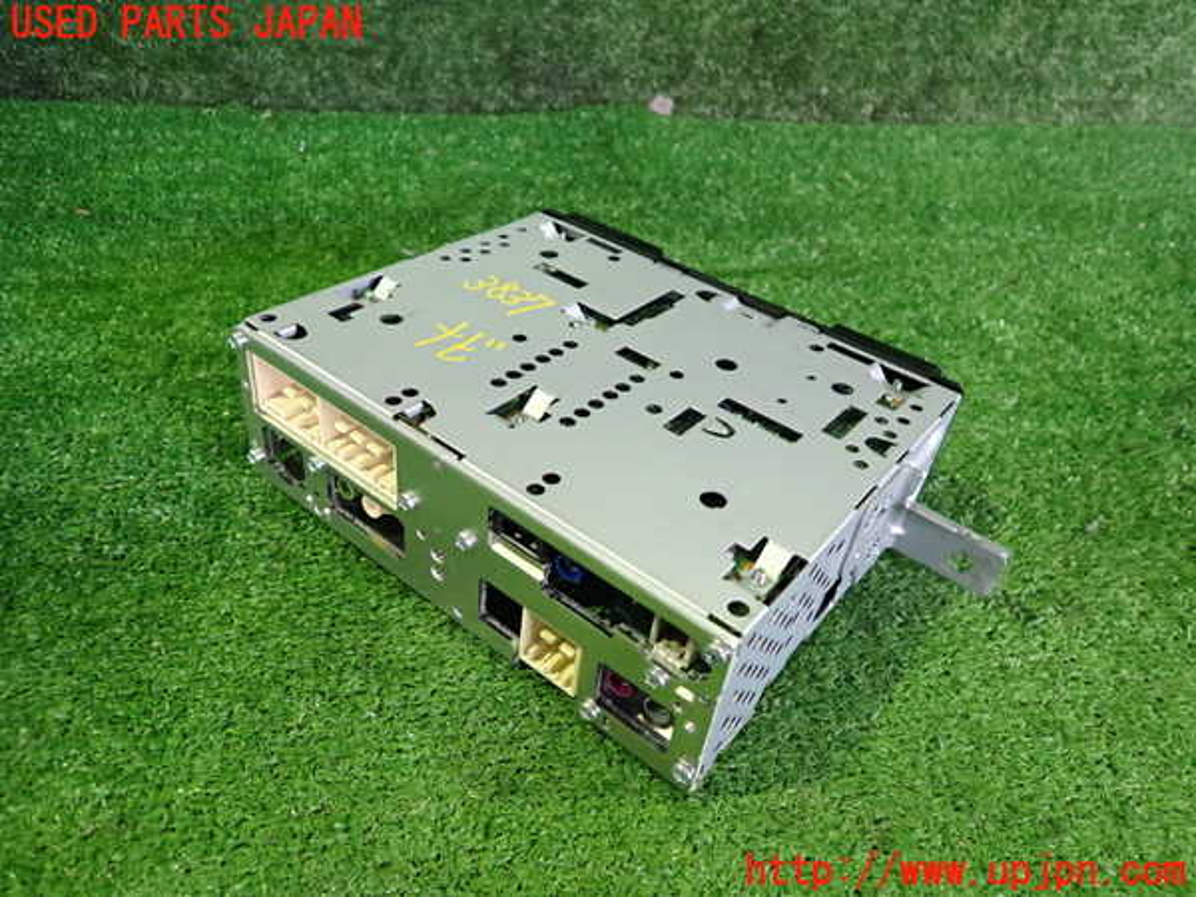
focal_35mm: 25
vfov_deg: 54.9
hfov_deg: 69.4
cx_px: 598
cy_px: 448
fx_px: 864
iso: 400
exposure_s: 1/30
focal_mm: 4.5
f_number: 2
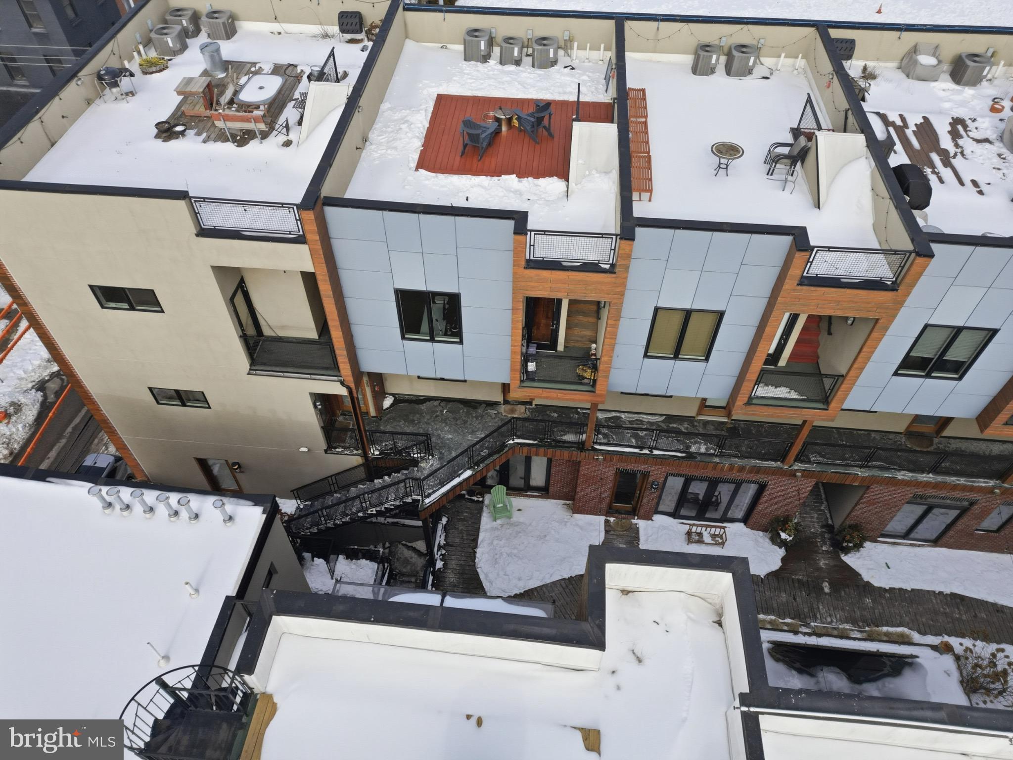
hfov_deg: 71.6
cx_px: 506
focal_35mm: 24
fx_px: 702
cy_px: 380
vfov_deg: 56.8
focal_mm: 6.7
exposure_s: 1/350
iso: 110
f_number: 1.7
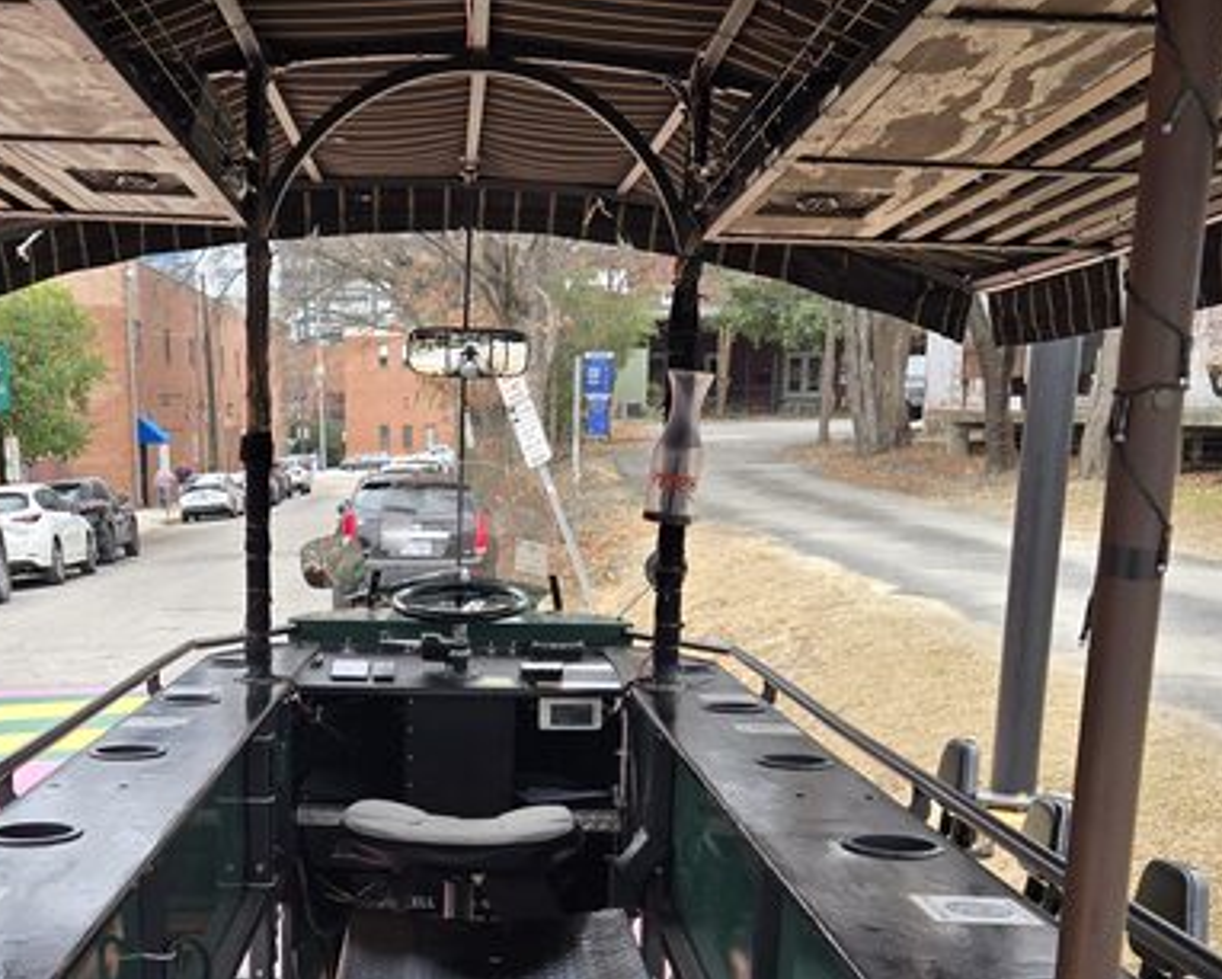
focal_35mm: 47
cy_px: 819
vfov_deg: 31.1
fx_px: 1701
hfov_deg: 39.1
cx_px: 413
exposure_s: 1/180
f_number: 1.8
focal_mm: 5.4
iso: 32
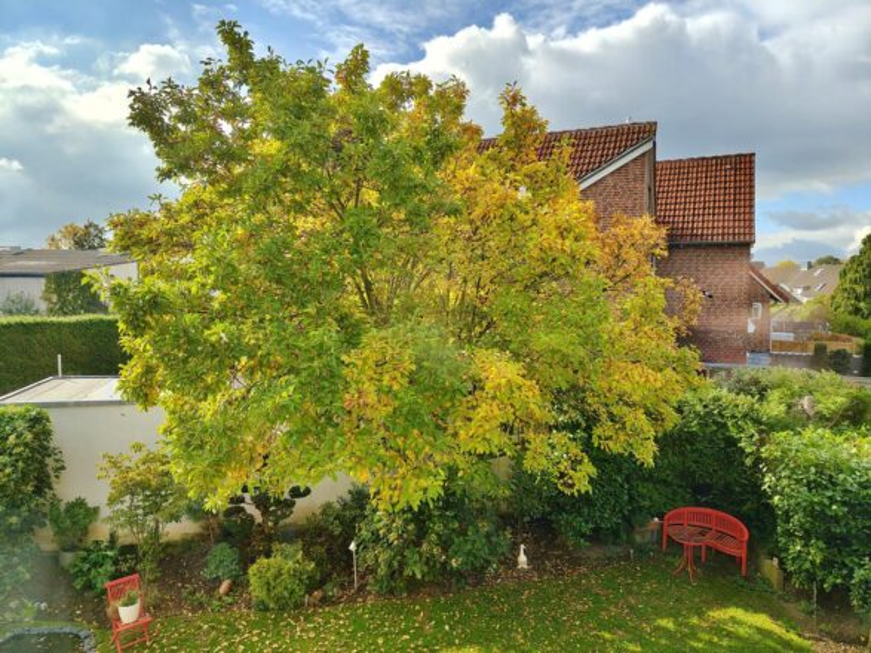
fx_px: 604
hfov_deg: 71.6
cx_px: 436
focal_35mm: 24
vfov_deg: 56.8
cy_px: 326
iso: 50
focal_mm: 5.59
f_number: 1.8
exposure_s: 1/1893
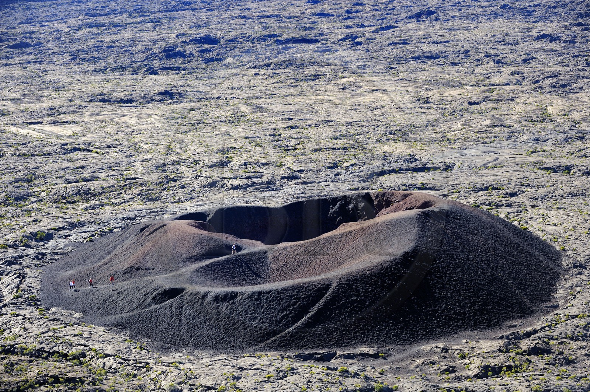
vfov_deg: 13.0
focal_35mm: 105
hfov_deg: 19.5
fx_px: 1719
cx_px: 295
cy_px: 196
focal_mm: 105
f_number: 6.3
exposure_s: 1/200
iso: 400
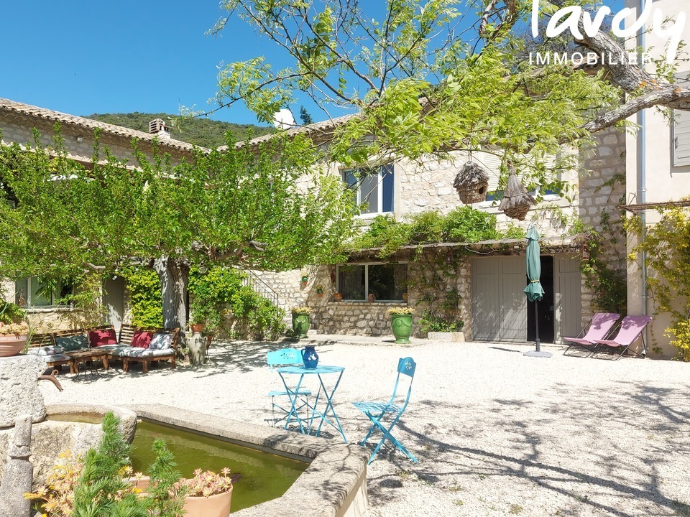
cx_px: 265
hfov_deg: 59.3
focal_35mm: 30
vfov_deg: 46.8
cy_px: 278
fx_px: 598
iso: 32
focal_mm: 5.23
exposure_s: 1/790
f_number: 1.8
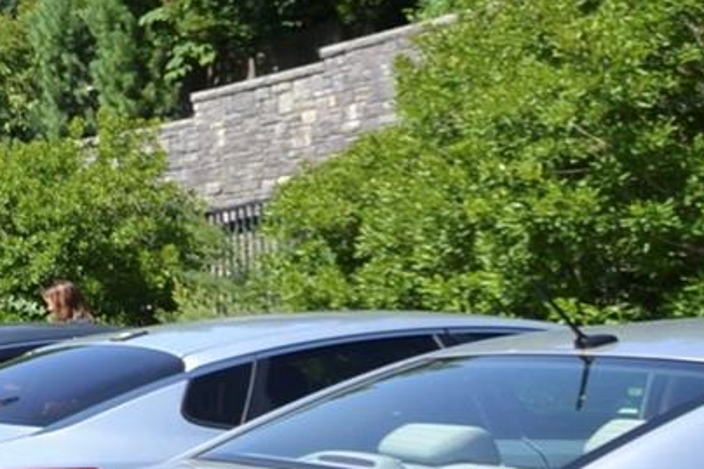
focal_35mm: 76
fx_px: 1486
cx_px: -666
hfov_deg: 18.5
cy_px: 346
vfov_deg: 17.8
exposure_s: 1/200
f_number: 7.1
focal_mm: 10
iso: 100
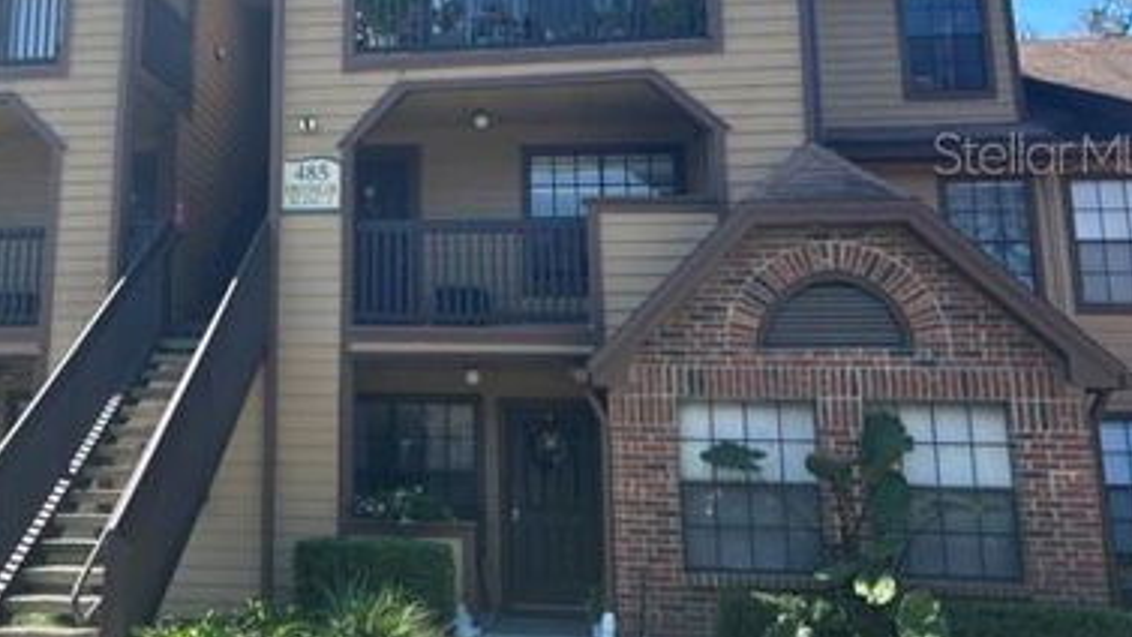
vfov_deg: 27.3
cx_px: 327
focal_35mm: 43
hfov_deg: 46.2
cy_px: 152
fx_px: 1291
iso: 50
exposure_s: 1/1449
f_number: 1.5
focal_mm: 5.7
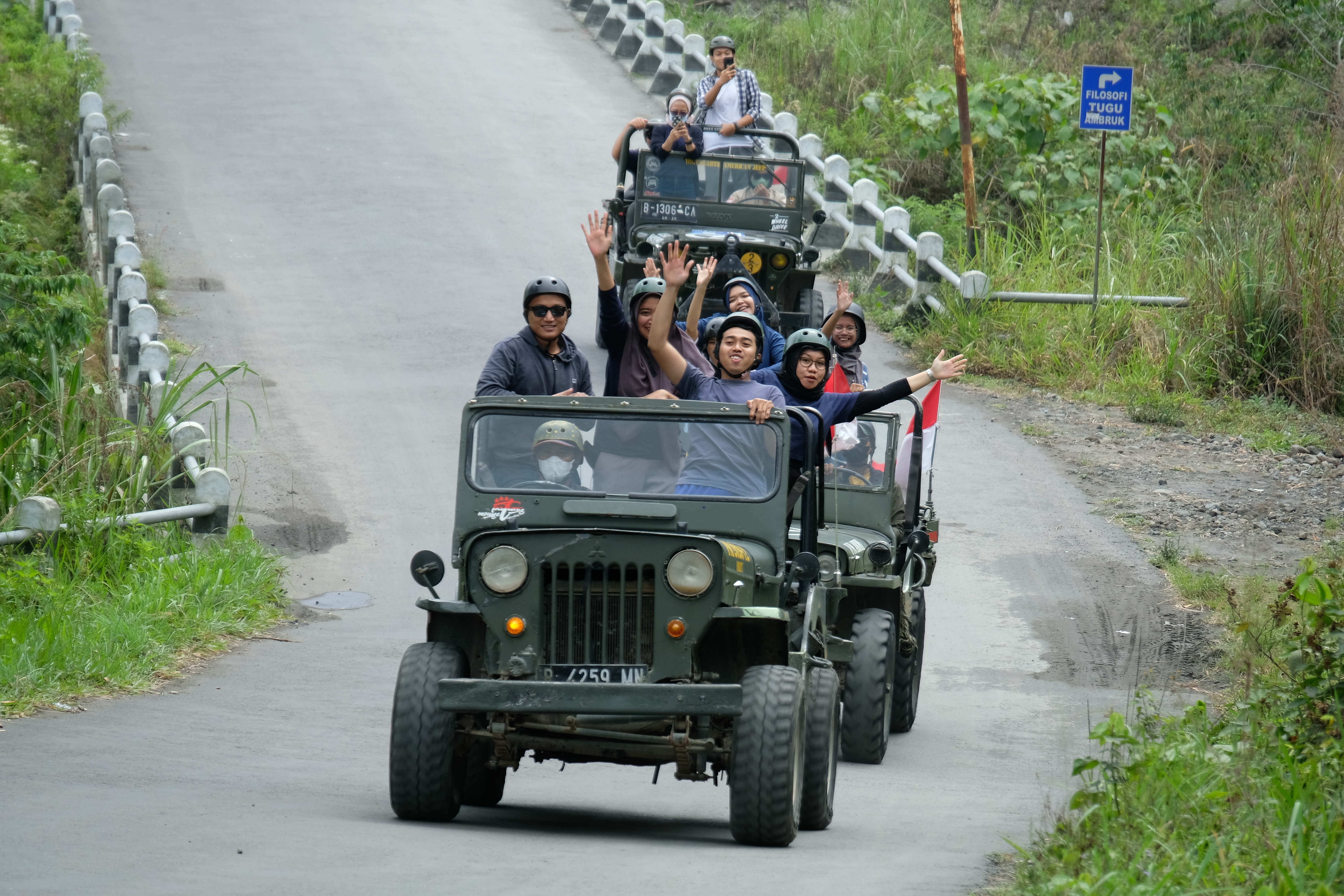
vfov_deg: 6.8
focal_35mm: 203
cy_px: 448
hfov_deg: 10.1
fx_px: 7578
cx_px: 672
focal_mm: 135
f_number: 5.6
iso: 200
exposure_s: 1/180
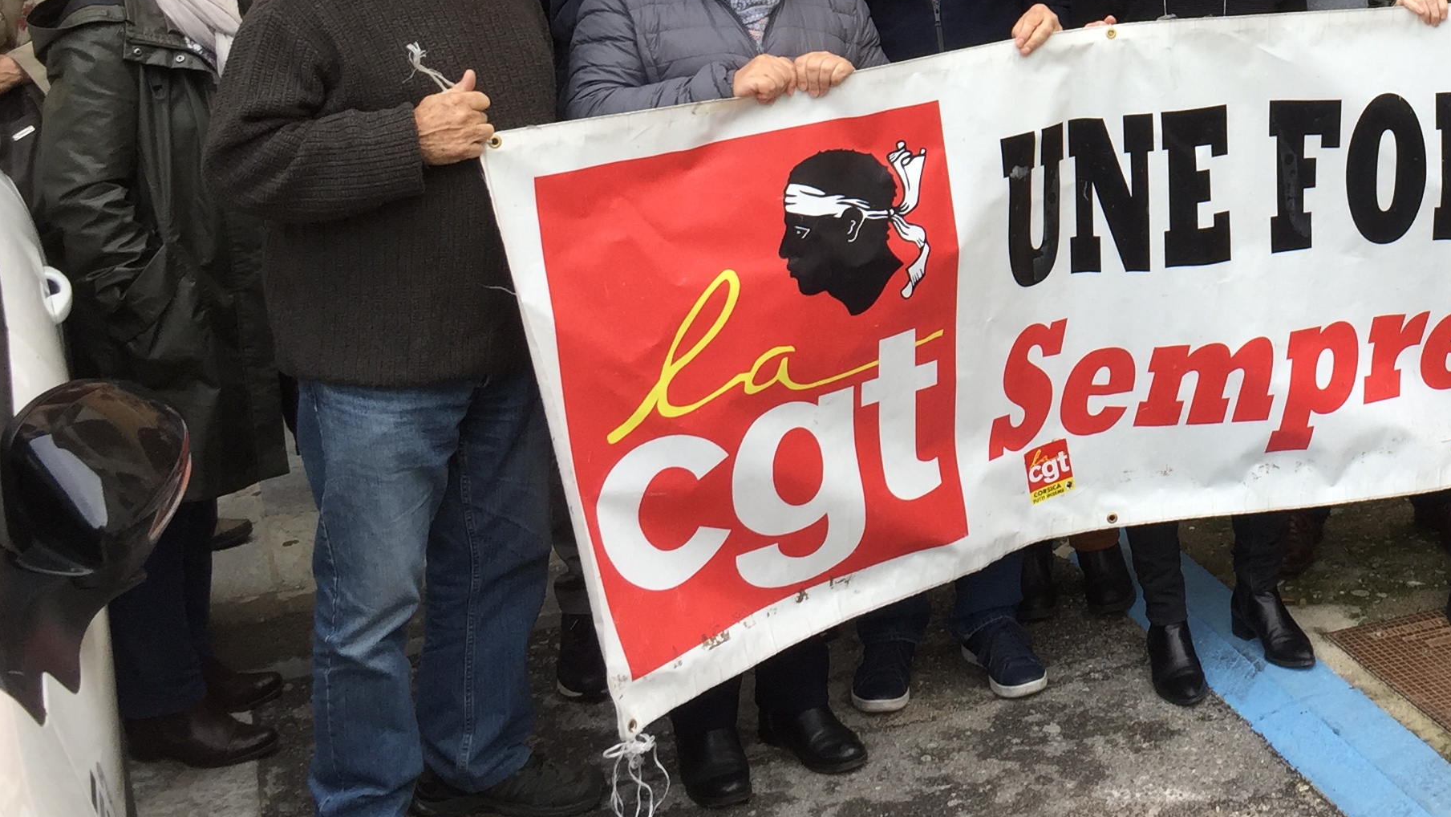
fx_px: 2193
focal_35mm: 57
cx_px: 1294
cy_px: -69
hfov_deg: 34.6
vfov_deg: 20.2
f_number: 2.2
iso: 32
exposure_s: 1/161
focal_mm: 4.15
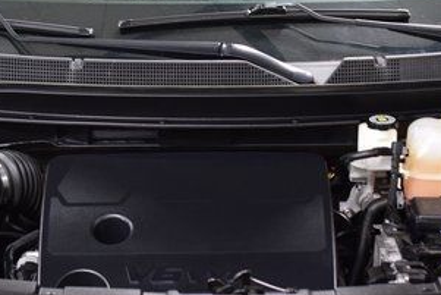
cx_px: 224
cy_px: 200
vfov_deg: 13.4
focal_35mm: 102
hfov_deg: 20.0
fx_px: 1250
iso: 1600
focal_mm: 32
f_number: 2.8
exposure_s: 1/60
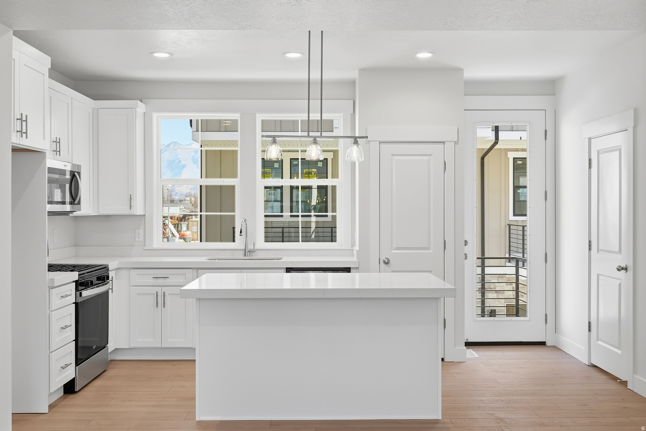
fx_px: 628
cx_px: 323
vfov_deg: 37.9
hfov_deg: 54.4
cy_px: 216
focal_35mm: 35
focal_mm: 35
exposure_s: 1/500
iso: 250
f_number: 10
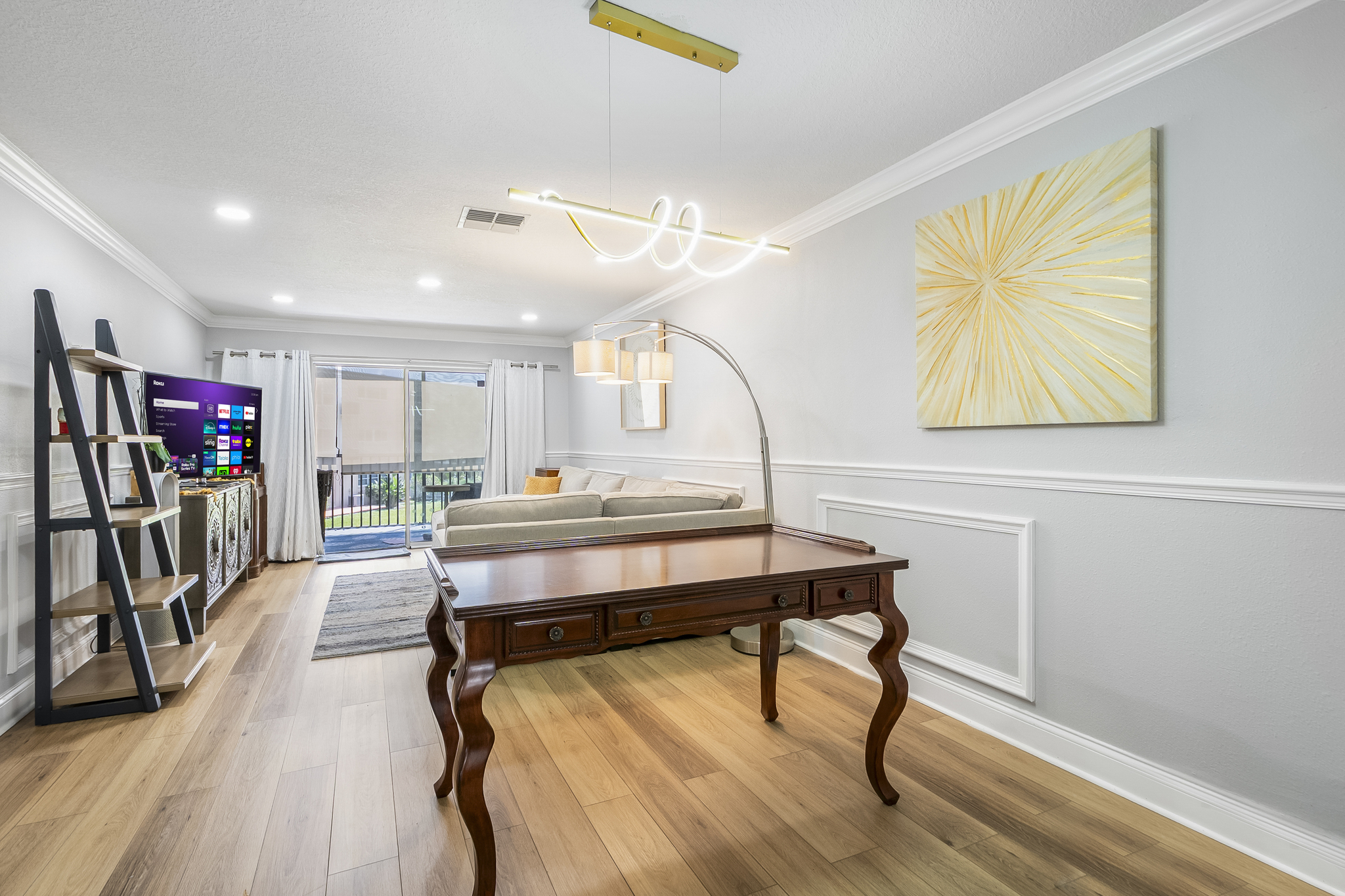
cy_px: 448
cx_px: 672
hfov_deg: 100.4
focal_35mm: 15
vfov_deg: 77.3
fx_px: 560
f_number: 7.1
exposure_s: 1/50
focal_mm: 10
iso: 100
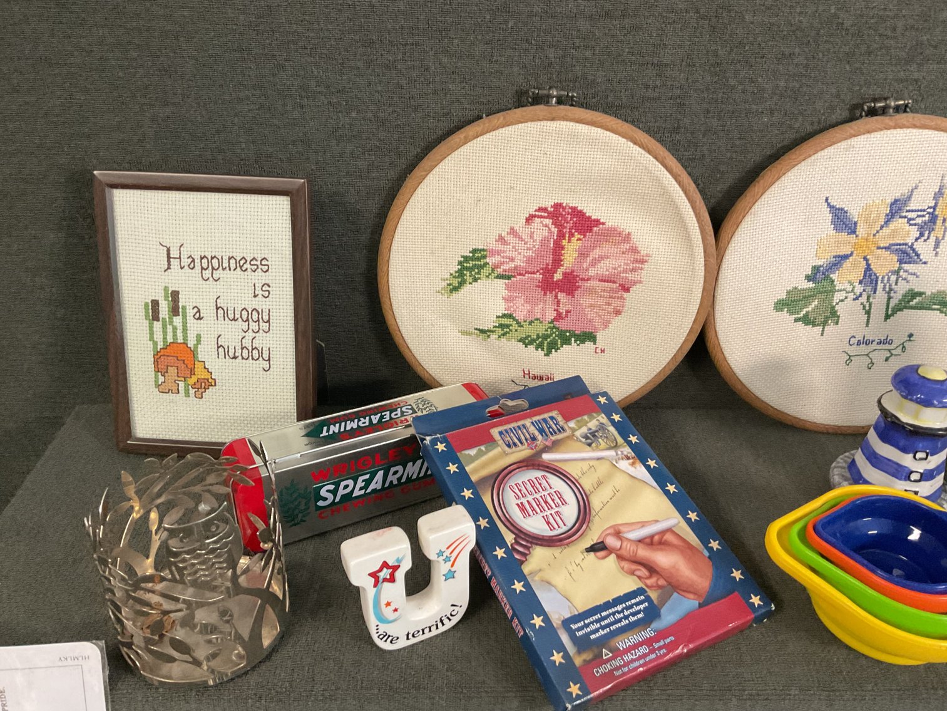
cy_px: 356
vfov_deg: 48.2
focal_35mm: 29
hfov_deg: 61.7
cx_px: 474
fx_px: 793
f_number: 1.8
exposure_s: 1/60
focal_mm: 3
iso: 200
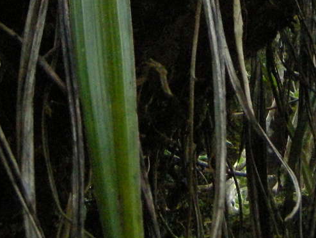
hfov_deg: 11.5
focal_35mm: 170
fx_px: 1553
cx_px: 297
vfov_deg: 8.1
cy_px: -337
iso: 400
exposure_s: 1/53
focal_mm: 7.5
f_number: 2.7
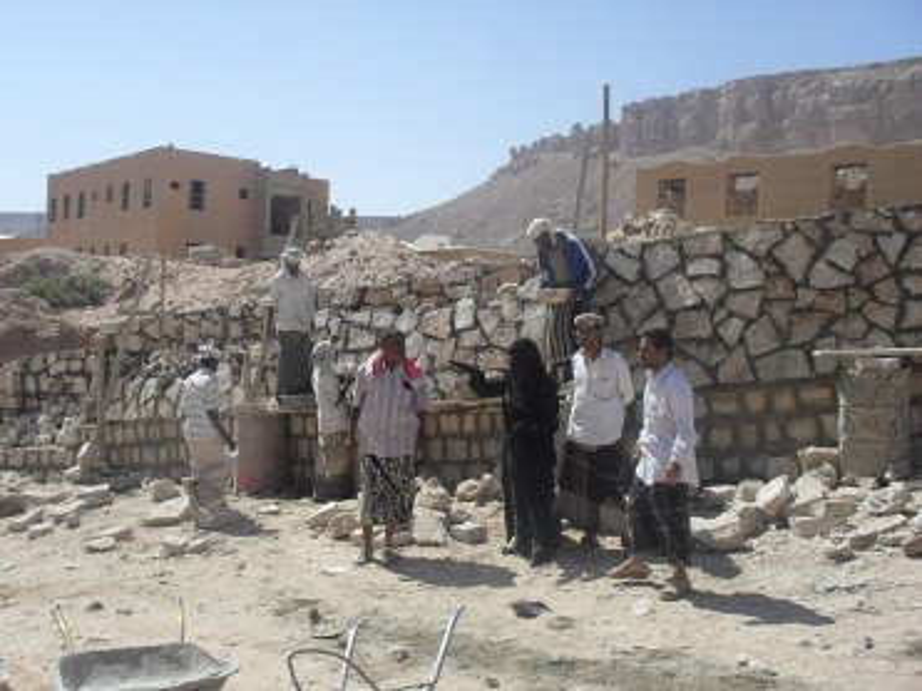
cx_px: 461
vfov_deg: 40.7
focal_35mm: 35
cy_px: 346
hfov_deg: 52.6
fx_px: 932
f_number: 8.4
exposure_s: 1/250
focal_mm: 6.3
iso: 100
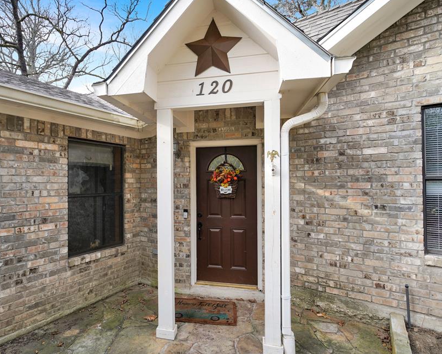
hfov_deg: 82.8
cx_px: 191
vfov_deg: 70.8
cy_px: 174
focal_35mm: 19
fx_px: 249
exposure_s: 1/80
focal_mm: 16
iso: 100
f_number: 4.5
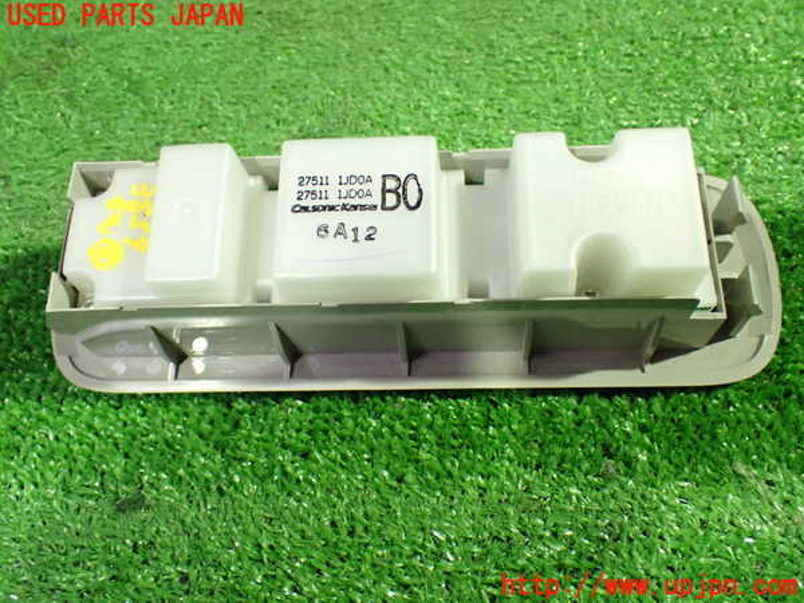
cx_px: 402
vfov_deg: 39.7
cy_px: 302
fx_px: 836
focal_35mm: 36
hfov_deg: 51.4
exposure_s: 1/40
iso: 1000
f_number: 2.5
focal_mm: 6.37
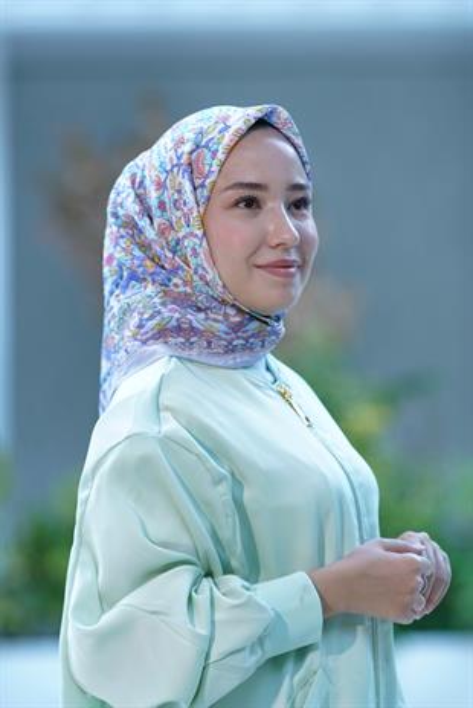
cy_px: 354
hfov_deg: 9.7
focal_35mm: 142
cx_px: 236
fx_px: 2794
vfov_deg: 14.4
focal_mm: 142
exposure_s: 1/200
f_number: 3.2
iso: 640
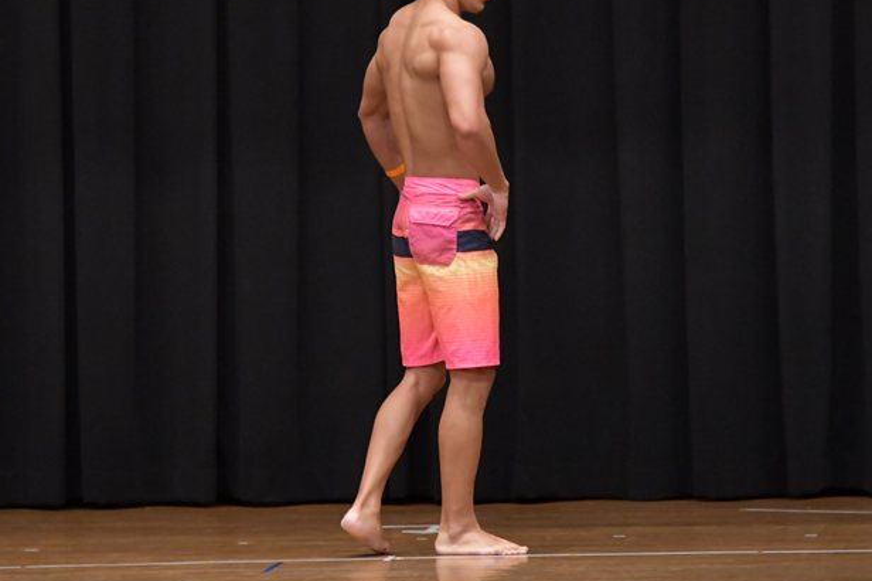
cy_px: 231
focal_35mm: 302
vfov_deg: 4.5
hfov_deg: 6.8
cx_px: 401
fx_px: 7311
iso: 6400
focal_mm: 160
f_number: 5.6
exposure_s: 1/400
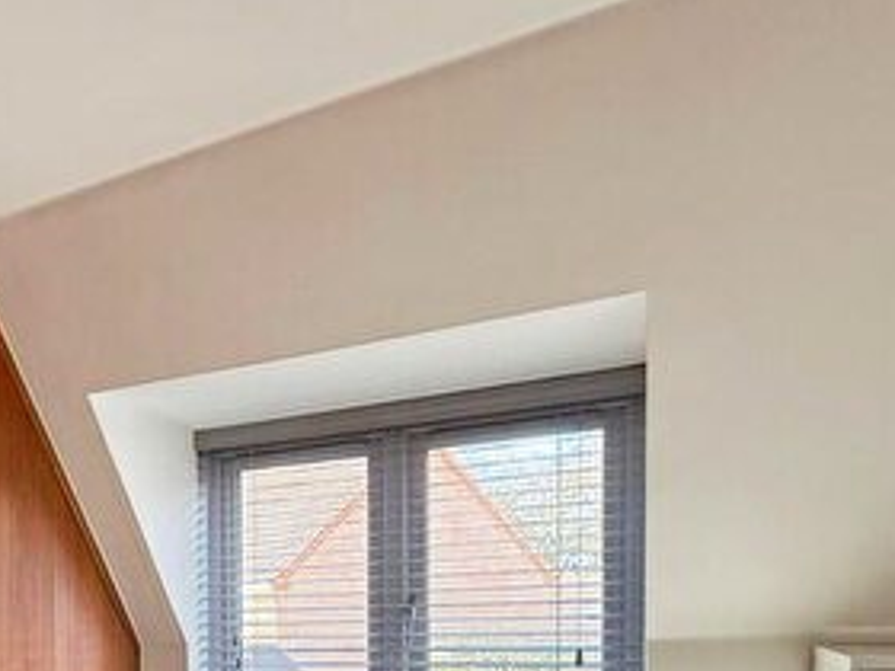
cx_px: -129
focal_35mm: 35
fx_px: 905
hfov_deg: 40.4
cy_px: 778
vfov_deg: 34.0
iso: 125
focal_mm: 2.22
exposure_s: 1/100
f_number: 2.2
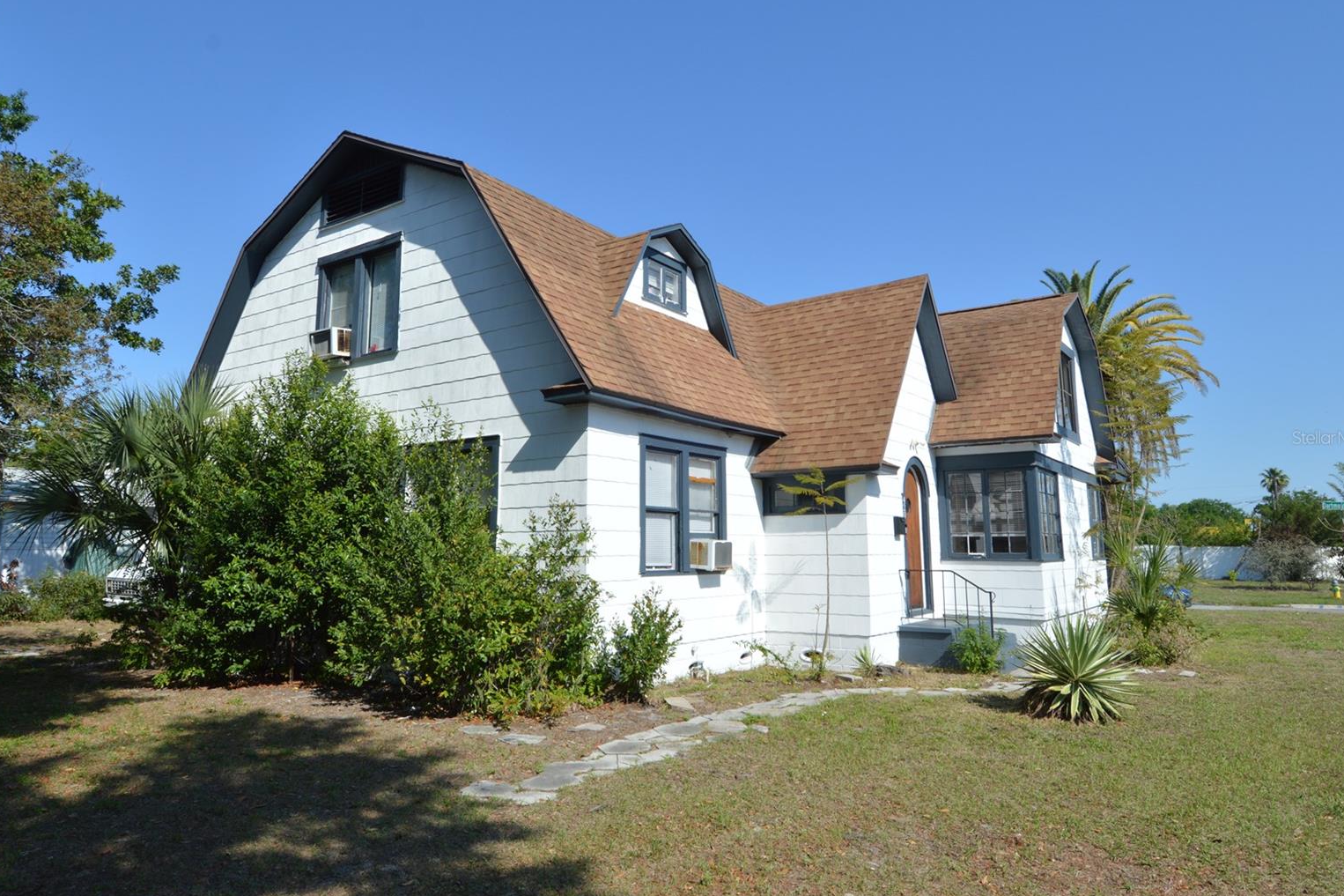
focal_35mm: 22
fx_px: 821
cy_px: 437
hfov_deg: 78.6
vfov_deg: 57.2
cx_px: 666
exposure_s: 1/125
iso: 100
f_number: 11
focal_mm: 14
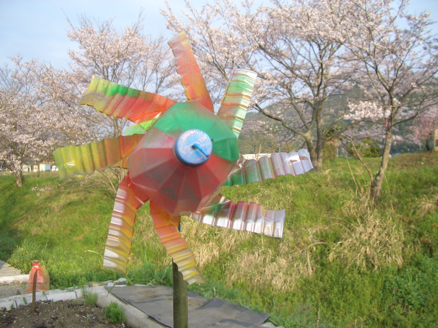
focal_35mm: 35
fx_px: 443
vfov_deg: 40.7
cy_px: 164
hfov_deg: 52.6
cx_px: 219
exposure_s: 1/250
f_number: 2.6
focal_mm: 5.8
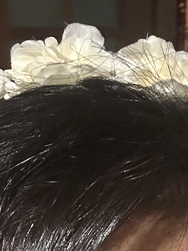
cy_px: 339
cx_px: 141
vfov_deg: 20.3
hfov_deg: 16.9
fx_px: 630
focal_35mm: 87
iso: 320
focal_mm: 2.69
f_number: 1.9
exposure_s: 1/40
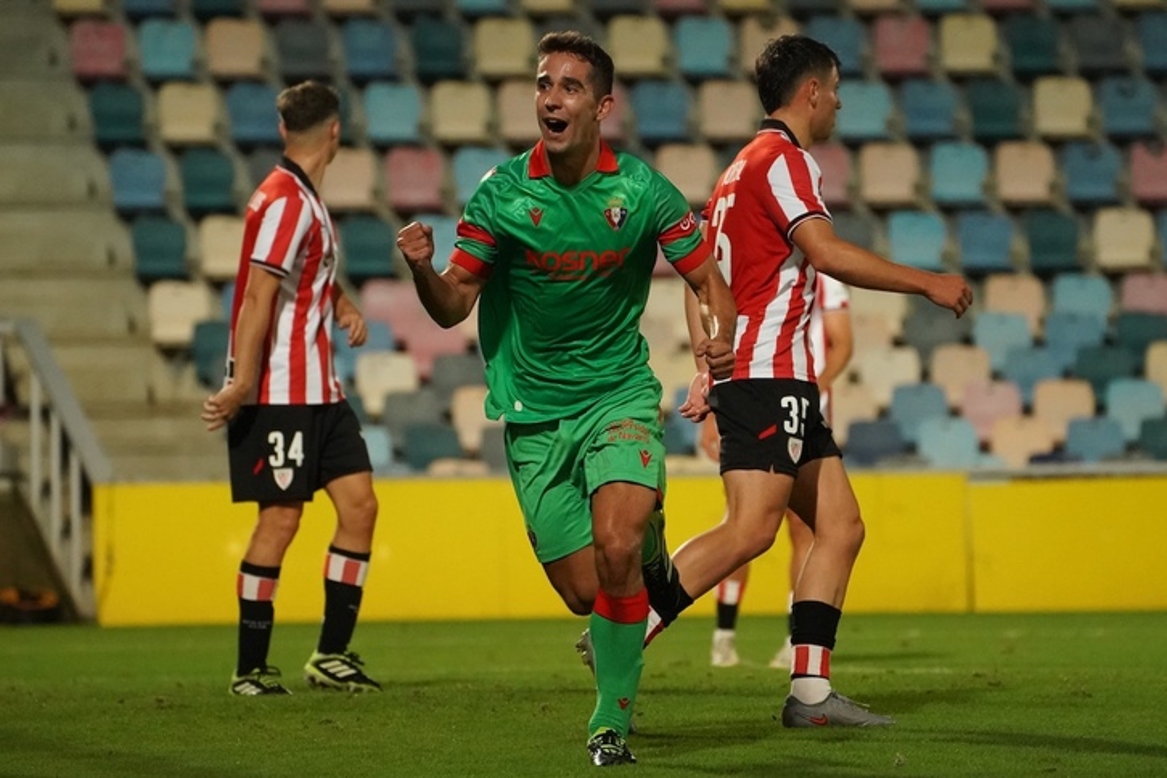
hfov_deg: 8.0
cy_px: 389
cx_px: 584
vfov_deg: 5.3
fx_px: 8395
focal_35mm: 259
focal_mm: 259
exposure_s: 1/1000
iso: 8000
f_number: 5.6
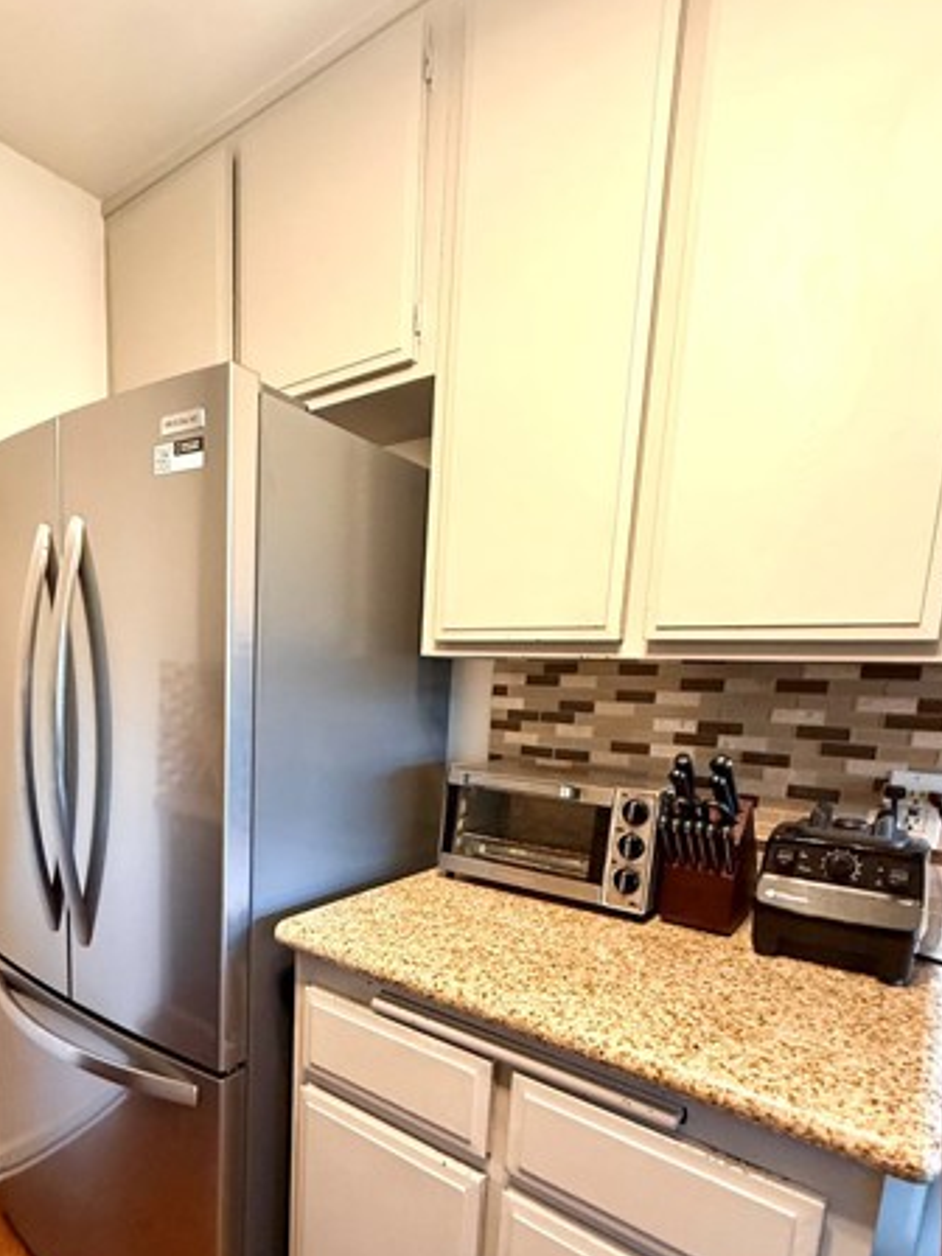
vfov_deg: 80.1
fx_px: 726
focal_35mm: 20
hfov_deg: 64.6
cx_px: 328
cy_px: 793
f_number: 2.2
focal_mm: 2.22
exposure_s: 1/60
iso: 500
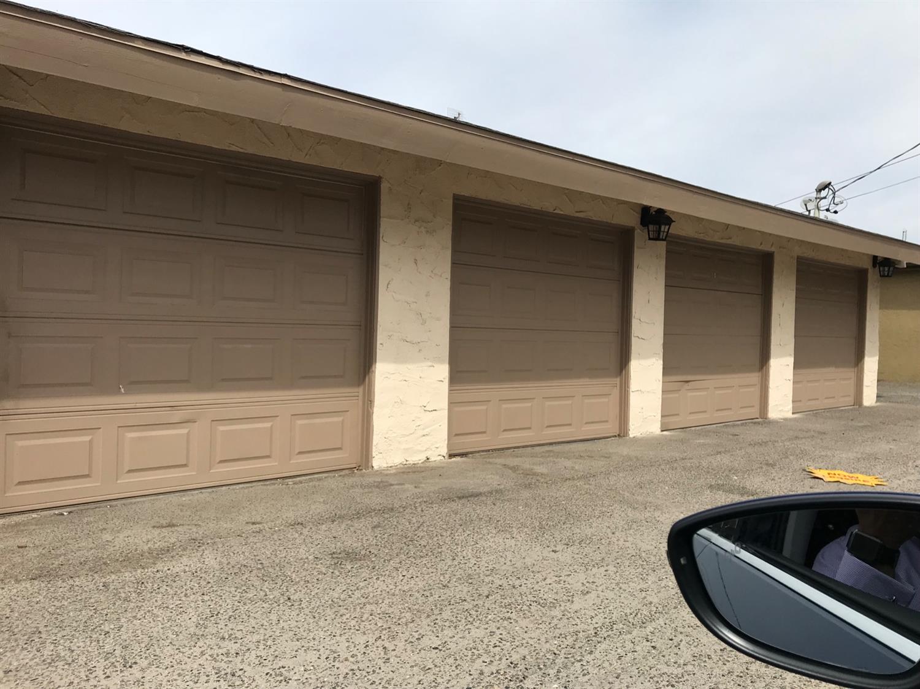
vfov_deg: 49.7
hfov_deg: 63.5
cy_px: 344
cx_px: 460
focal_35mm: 28
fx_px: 744
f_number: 1.8
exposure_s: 1/3195
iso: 20
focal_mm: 3.99
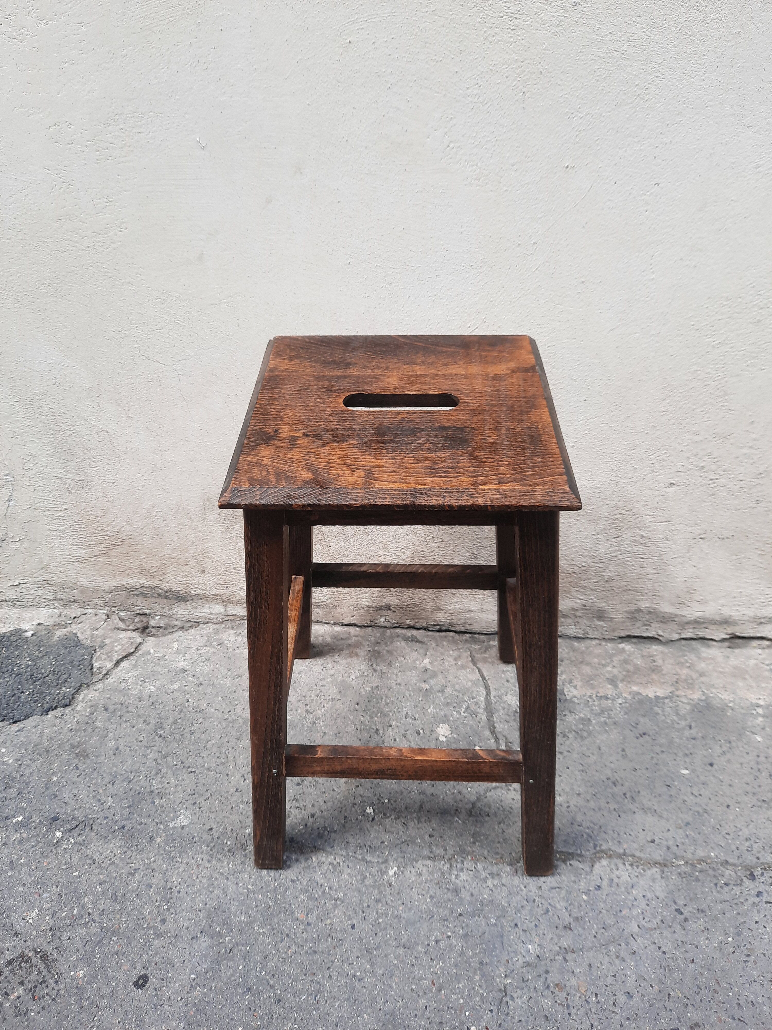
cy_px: 515
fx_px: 743
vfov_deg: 69.4
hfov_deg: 54.9
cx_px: 386
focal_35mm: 25
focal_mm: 4.6
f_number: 2
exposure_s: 1/268
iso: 32
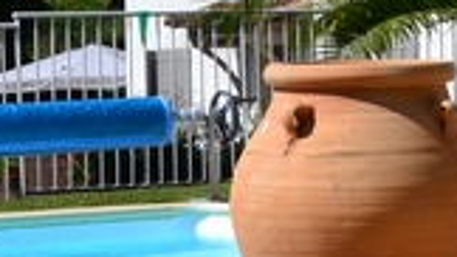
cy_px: -148
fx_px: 3004
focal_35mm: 248
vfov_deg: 4.9
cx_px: 612
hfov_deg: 8.6
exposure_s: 1/500
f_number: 11
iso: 320
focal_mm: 32
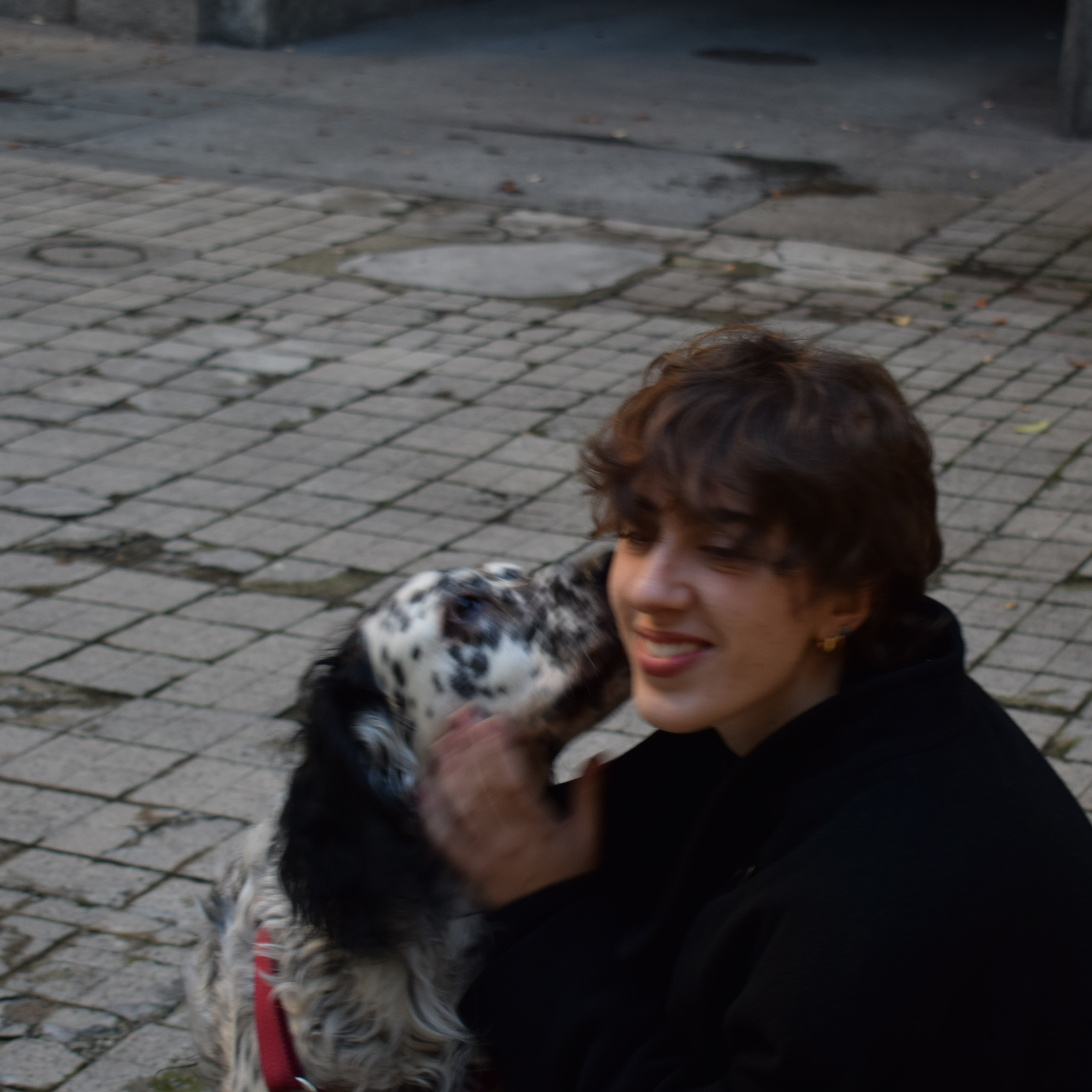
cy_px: 570
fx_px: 3141
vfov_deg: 19.7
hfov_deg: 19.7
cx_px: 670
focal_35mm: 88
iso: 100
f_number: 5.6
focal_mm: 38
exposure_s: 1/30
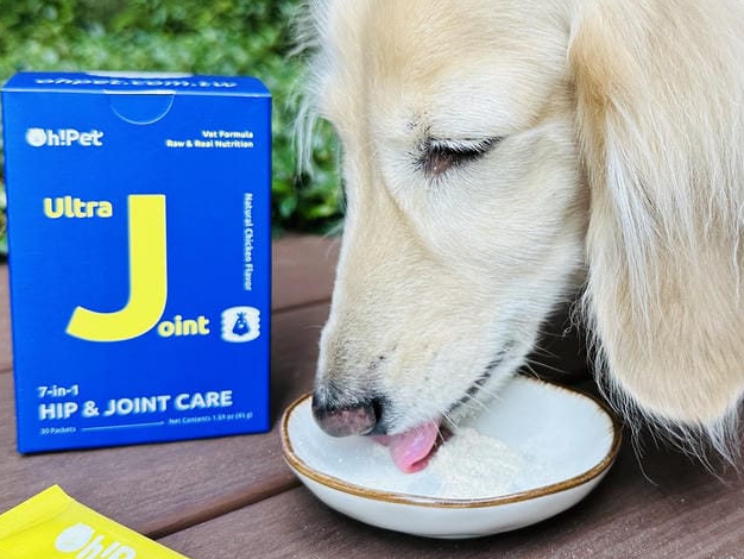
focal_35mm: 46
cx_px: 499
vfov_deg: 31.5
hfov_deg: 40.7
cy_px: 230
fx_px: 989
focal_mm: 6.86
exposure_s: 1/121
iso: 64
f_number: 1.78
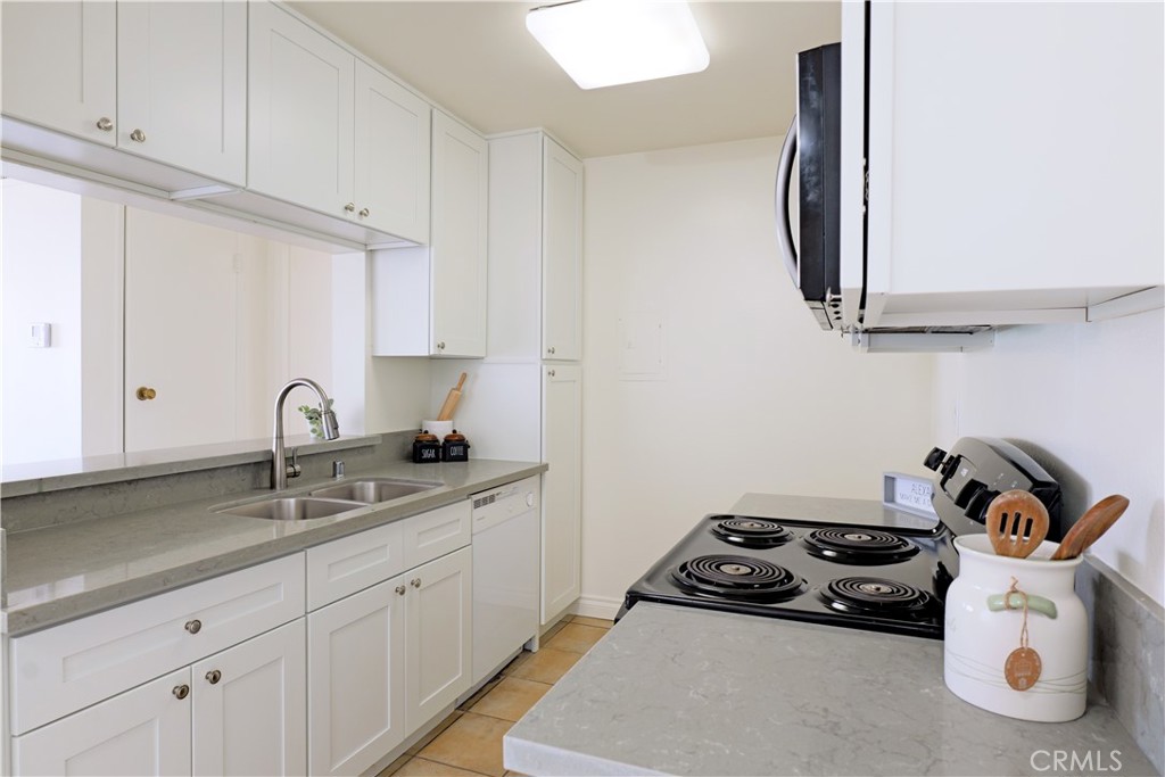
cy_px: 388
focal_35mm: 20
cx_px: 582
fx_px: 647
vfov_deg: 61.9
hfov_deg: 84.0
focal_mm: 20
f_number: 9
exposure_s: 1/2.5
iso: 125
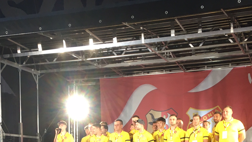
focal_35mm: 72
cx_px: 130
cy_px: 177
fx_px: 481
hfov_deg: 29.3
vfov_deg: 16.0
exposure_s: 1/33
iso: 64
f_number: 2.2
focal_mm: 4.15
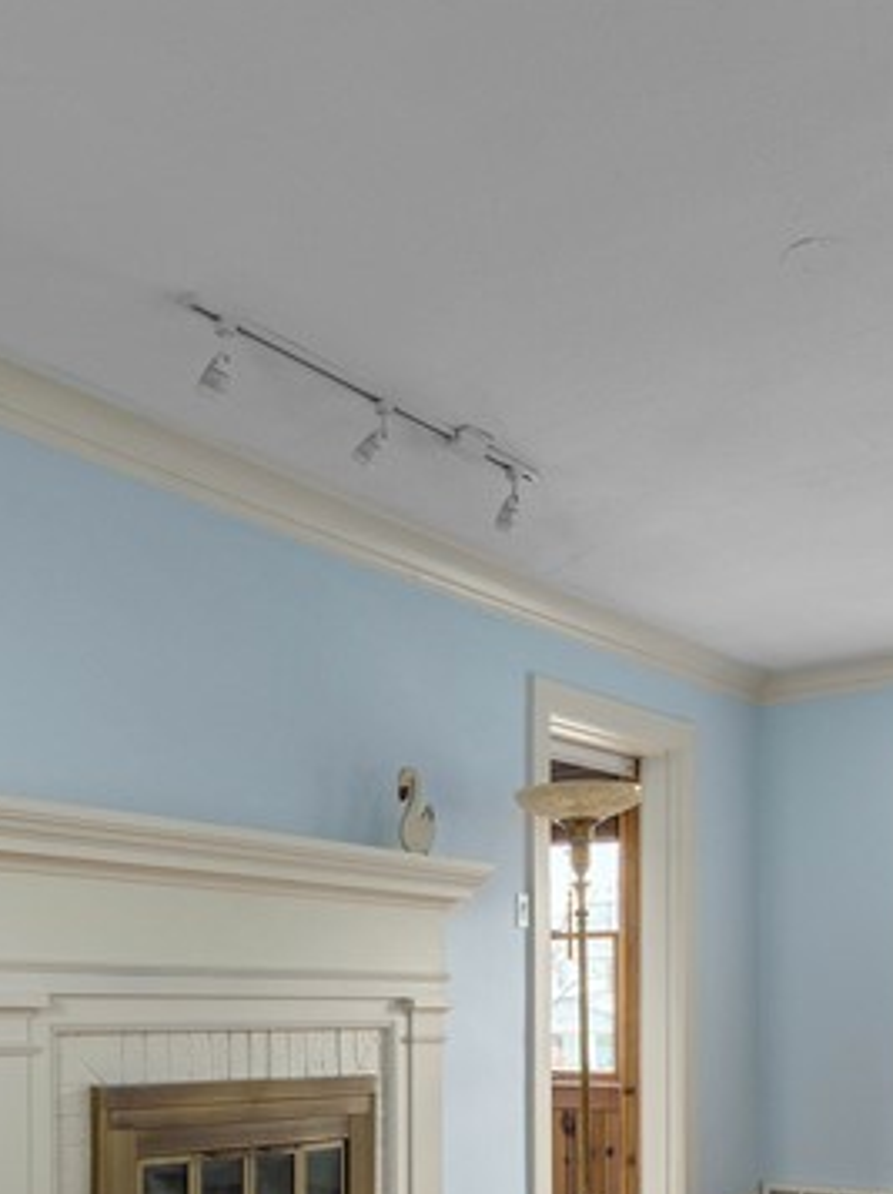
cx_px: 346
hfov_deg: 34.9
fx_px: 1413
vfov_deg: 43.0
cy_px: 1005
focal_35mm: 41
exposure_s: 1/60
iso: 200
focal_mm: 14
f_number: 8
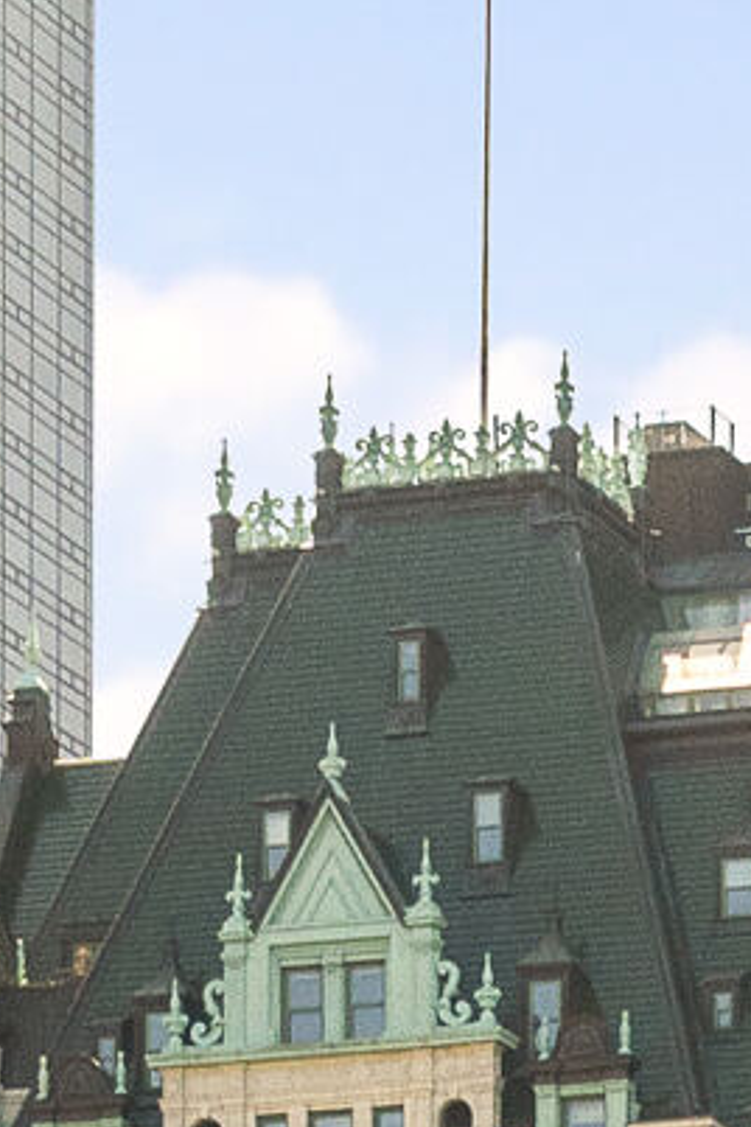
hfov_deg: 5.2
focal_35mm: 261
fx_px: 8166
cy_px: 2630
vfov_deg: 7.4
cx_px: 1367
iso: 400
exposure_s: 1/80
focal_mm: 35
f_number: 11
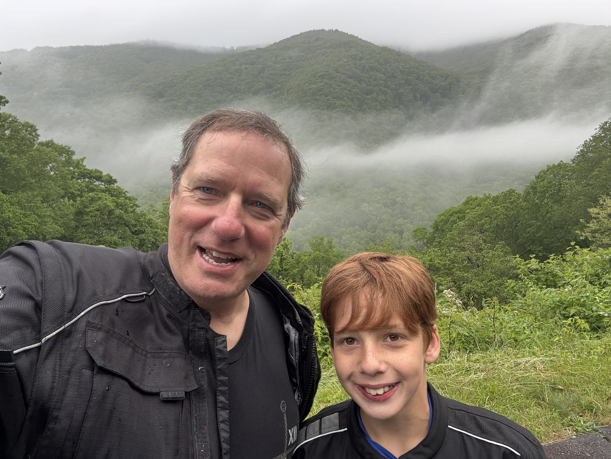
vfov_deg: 58.9
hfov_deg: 73.9
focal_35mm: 23
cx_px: 306
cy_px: 230
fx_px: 406
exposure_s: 1/121
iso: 25
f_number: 1.9
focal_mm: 2.69
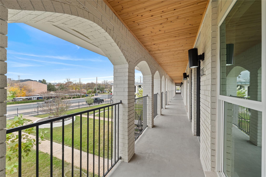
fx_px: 103
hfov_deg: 104.3
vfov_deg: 81.2
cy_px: 88
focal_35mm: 14
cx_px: 133
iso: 250
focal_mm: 14
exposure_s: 1/20
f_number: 8
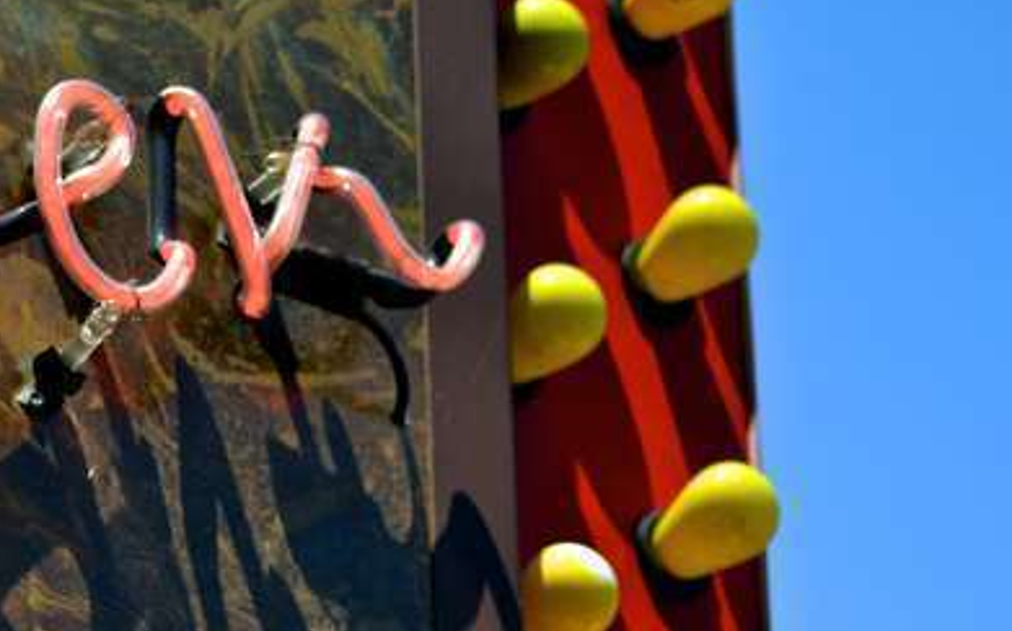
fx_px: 6037
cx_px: 104
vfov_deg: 6.0
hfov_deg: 9.5
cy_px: 369
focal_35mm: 219
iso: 400
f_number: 4
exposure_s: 1/2500
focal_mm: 70
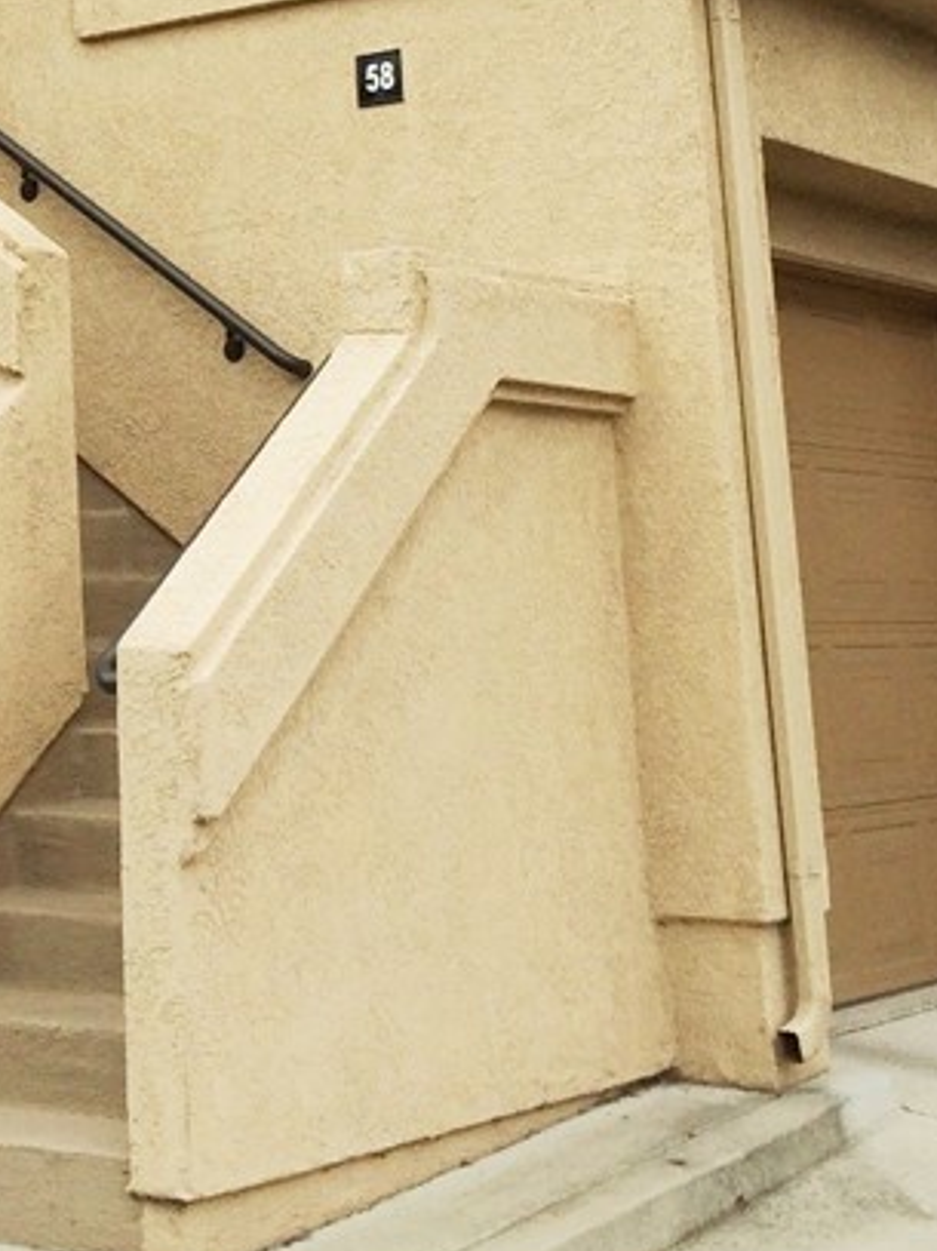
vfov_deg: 25.2
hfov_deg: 19.5
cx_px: -25
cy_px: -37
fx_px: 2636
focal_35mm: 73
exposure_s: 1/820
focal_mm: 4.15
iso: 32
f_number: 2.2
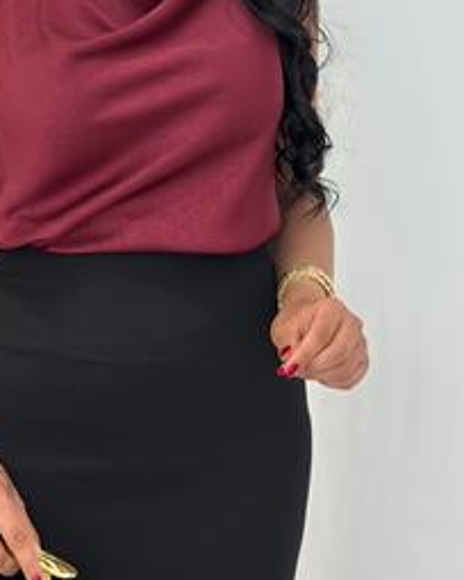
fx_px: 1682
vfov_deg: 19.4
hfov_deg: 15.6
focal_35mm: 98
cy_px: 115
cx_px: 111
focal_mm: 6.86
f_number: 1.78
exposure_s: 1/141
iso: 80
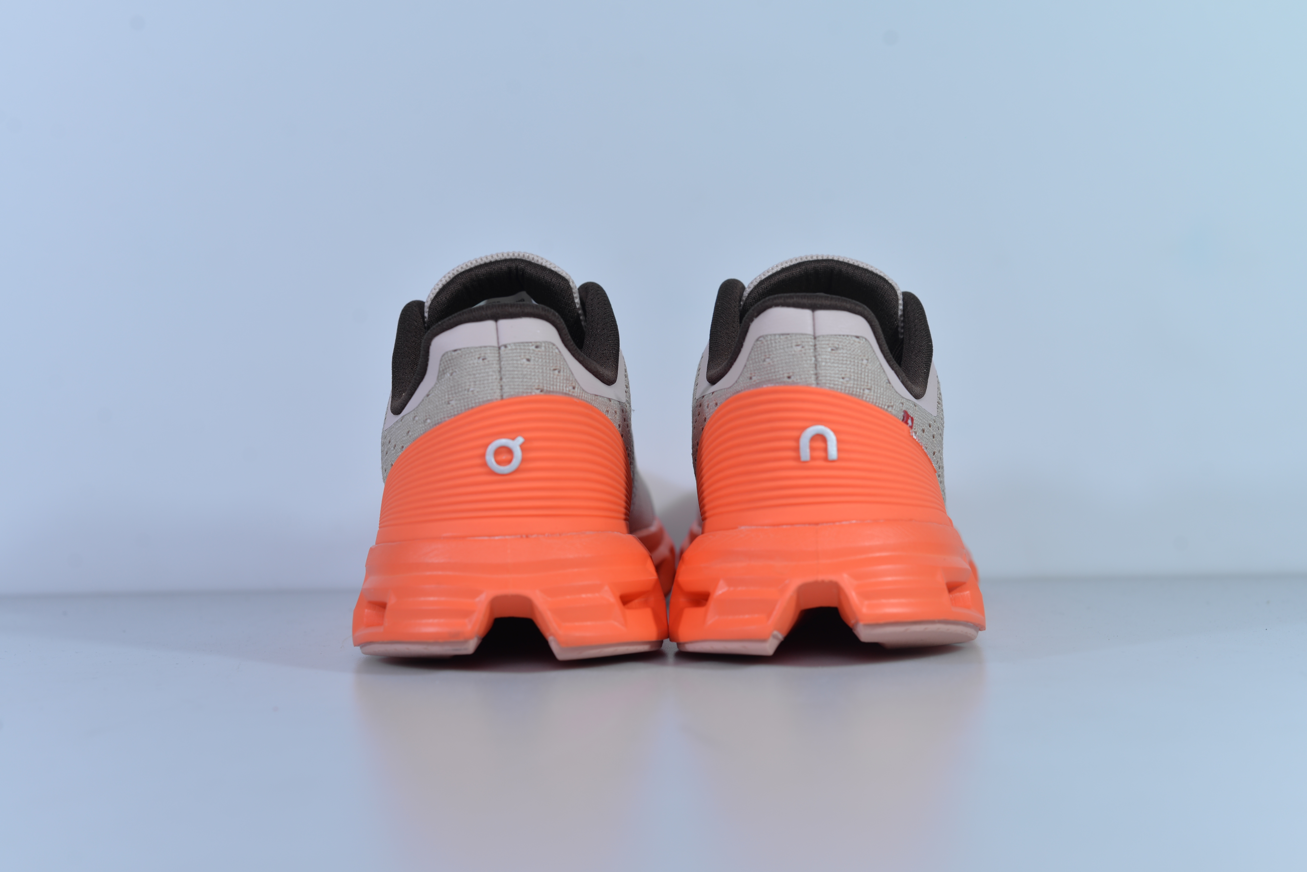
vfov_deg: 27.0
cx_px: 654
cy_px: 436
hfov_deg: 39.6
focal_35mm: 50
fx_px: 1816
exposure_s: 1/250
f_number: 5.6
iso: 100
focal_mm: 50
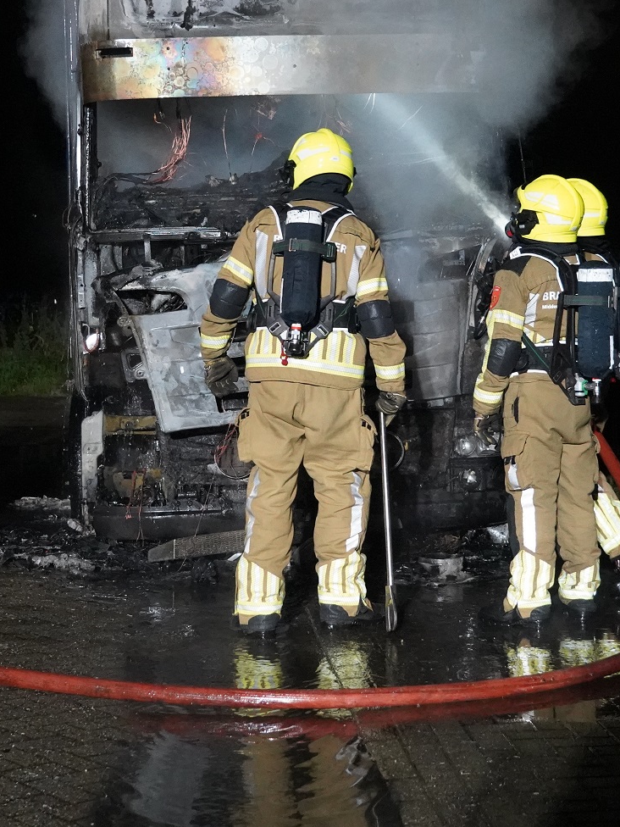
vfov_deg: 27.7
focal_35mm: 70
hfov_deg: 21.0
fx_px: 1672
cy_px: 295
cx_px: 357
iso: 12800
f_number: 4
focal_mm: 37
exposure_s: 1/160
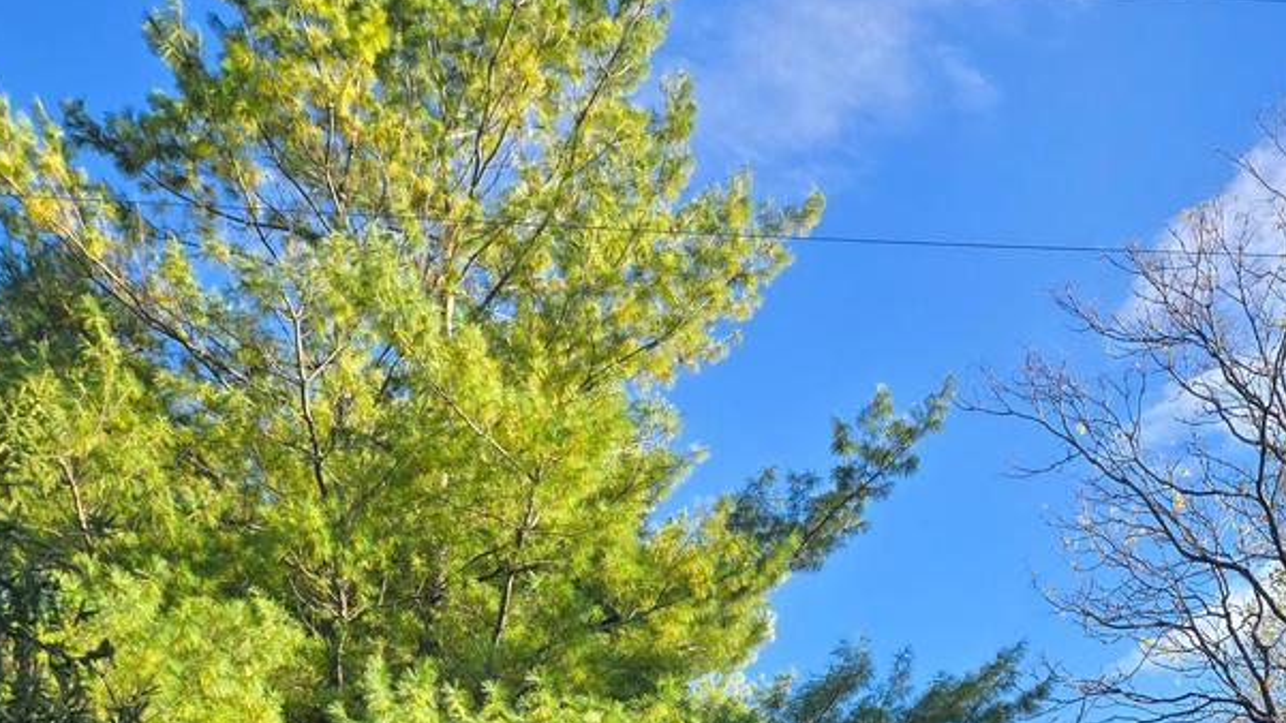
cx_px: 768
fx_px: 1534
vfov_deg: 21.7
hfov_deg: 45.2
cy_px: 1110
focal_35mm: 45
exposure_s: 1/484
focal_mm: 5.4
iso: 25
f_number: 1.8
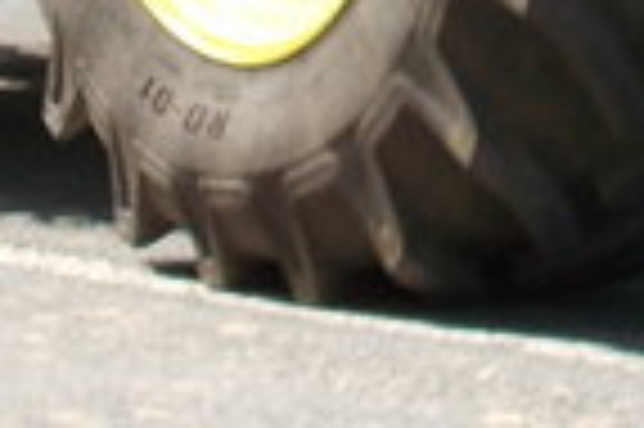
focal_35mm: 491
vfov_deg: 2.7
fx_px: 8773
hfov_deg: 4.2
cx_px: 576
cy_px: -1050
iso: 80
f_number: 5.3
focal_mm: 11.8
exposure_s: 1/160
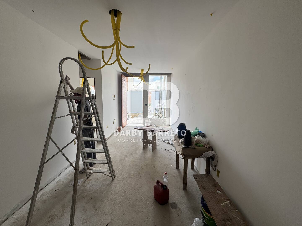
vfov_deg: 85.7
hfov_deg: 102.1
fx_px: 122
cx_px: 151
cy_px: 113
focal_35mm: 14
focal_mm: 2.22
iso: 40
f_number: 2.2
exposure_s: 1/303
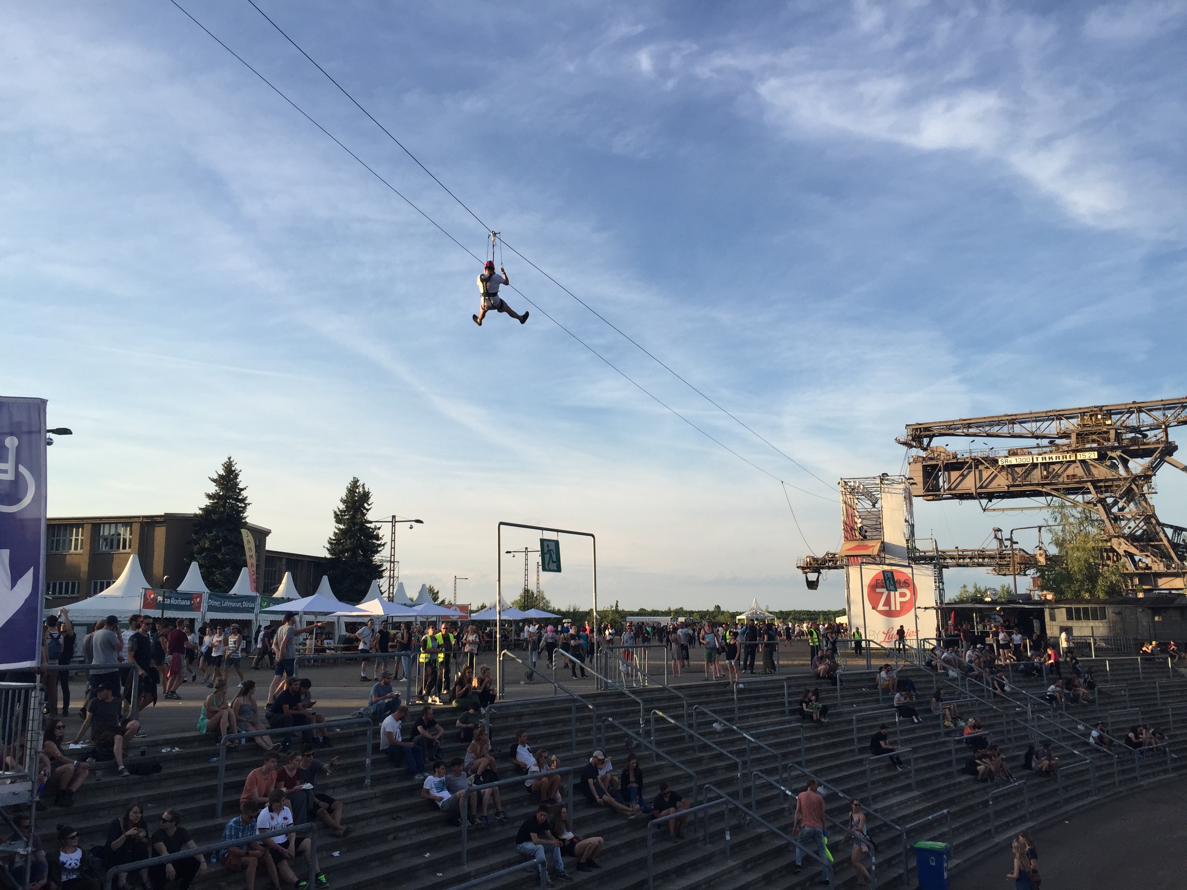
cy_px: 445
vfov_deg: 48.2
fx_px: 994
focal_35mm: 29
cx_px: 594
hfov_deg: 61.7
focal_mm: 4.15
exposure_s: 1/824
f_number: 2.2
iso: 32
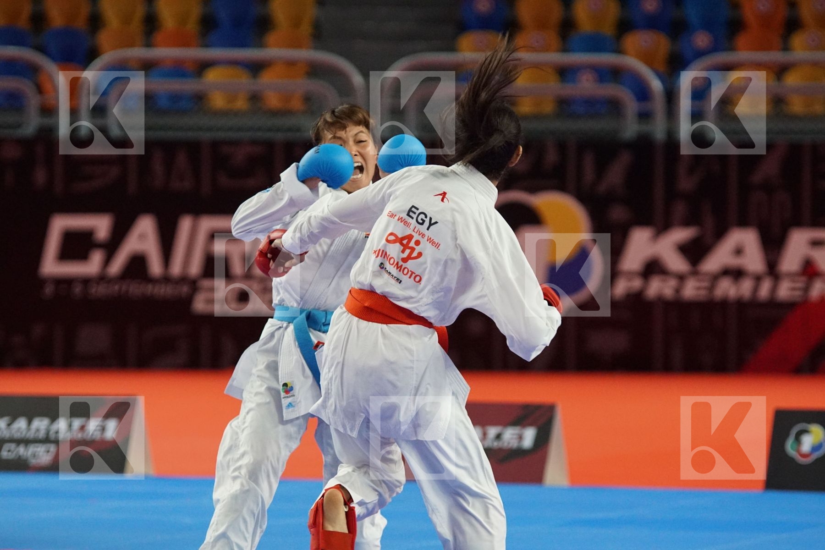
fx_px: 5156
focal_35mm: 225
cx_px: 412
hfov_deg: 9.1
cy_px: 275
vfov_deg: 6.1
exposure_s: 1/2000
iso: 3200
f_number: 2.8
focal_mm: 150
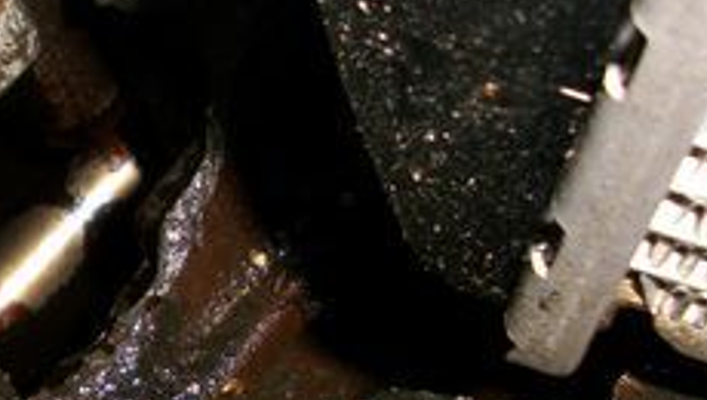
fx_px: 1989
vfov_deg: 11.5
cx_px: -9
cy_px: 148
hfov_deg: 19.5
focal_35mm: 106
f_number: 3.1
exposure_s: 1/30
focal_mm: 6.3
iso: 80
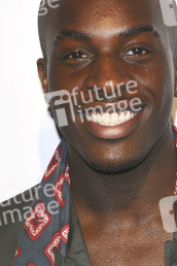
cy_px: 157
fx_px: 1372
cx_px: 119
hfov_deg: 7.4
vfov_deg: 11.1
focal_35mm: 186
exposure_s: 1/160
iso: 320
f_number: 4
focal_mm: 80
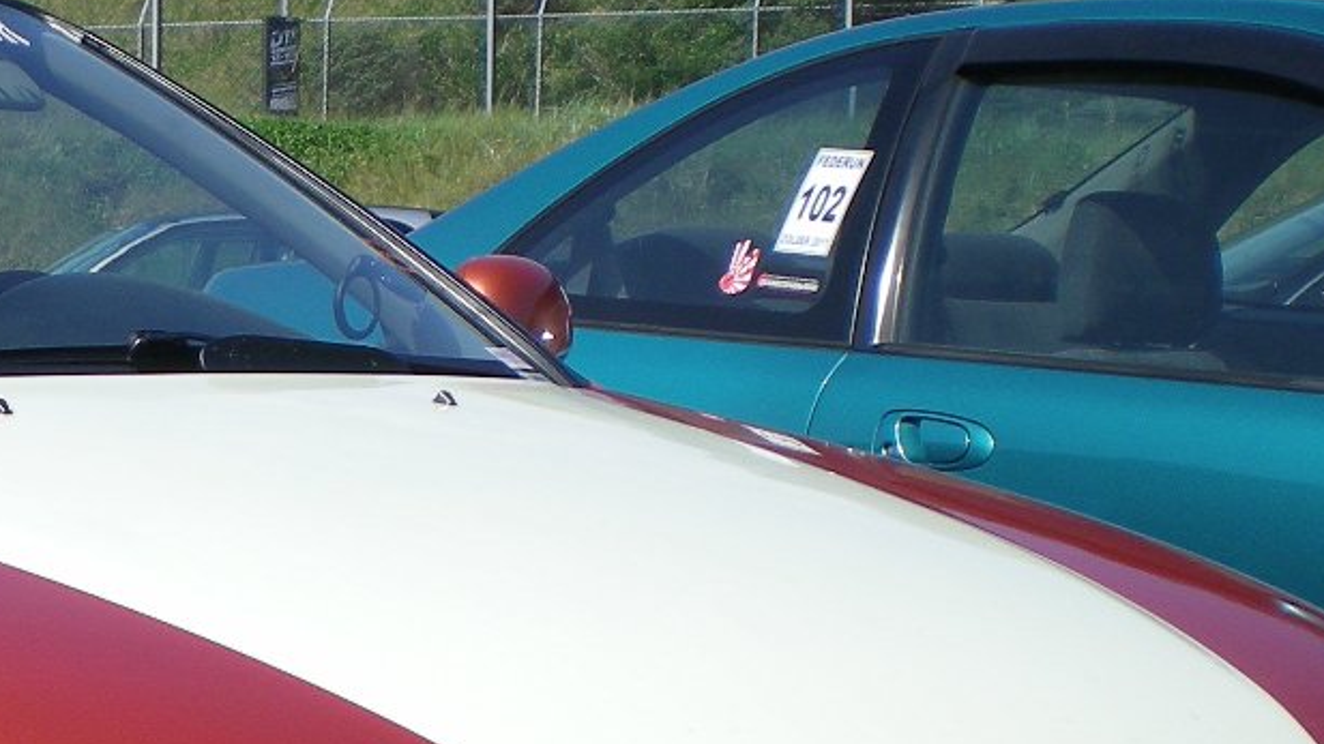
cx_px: -49
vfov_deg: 11.6
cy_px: 789
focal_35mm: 103
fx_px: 3616
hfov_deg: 20.0
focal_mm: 6.3
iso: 50
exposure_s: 1/432
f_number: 4.6
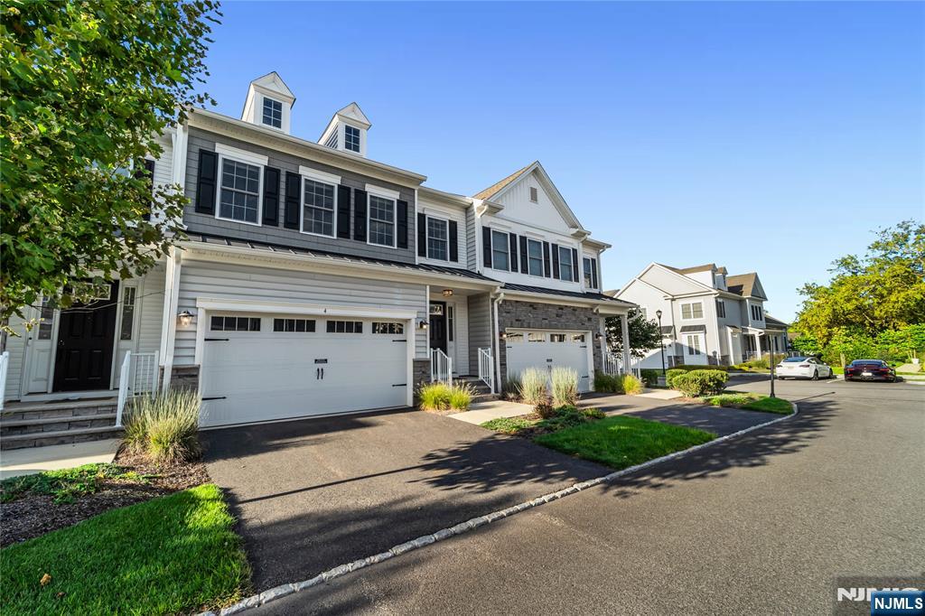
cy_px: 308
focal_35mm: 14
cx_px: 462
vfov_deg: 81.2
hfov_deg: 104.3
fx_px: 360
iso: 640
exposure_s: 1/500
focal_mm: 14
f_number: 11
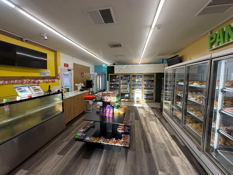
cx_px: 115
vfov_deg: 81.7
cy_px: 85
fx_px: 101
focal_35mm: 15
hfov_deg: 98.2
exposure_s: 1/145
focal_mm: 2.22
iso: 64
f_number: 2.2
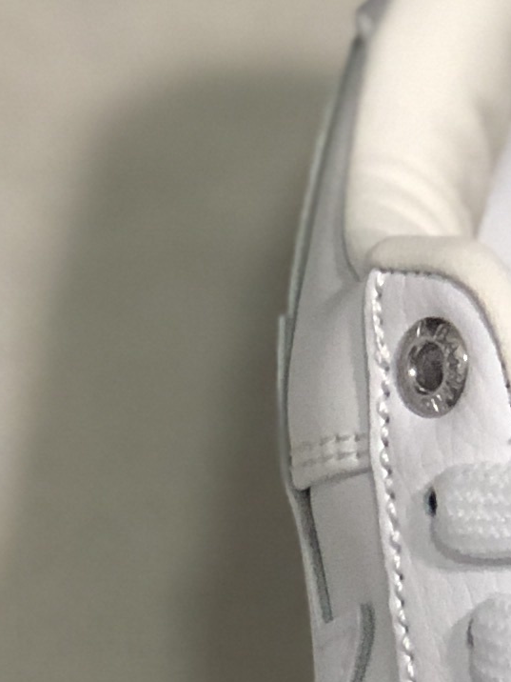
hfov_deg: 4.6
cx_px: 59
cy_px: 869
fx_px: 6318
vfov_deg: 6.1
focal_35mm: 321
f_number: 2.8
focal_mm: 6.6
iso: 64
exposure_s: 1/30
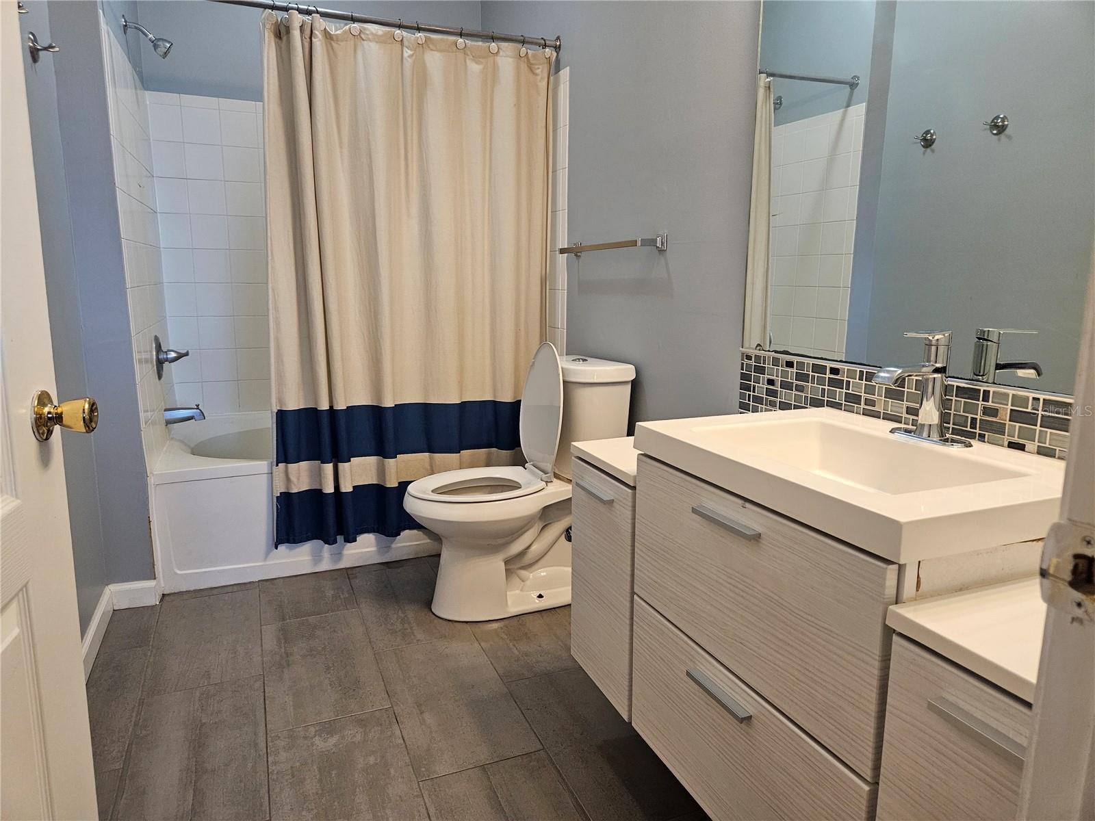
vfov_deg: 58.9
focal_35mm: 23
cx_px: 548
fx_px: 728
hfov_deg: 73.9
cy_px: 410
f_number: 1.8
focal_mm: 5.4
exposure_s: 1/120
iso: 400
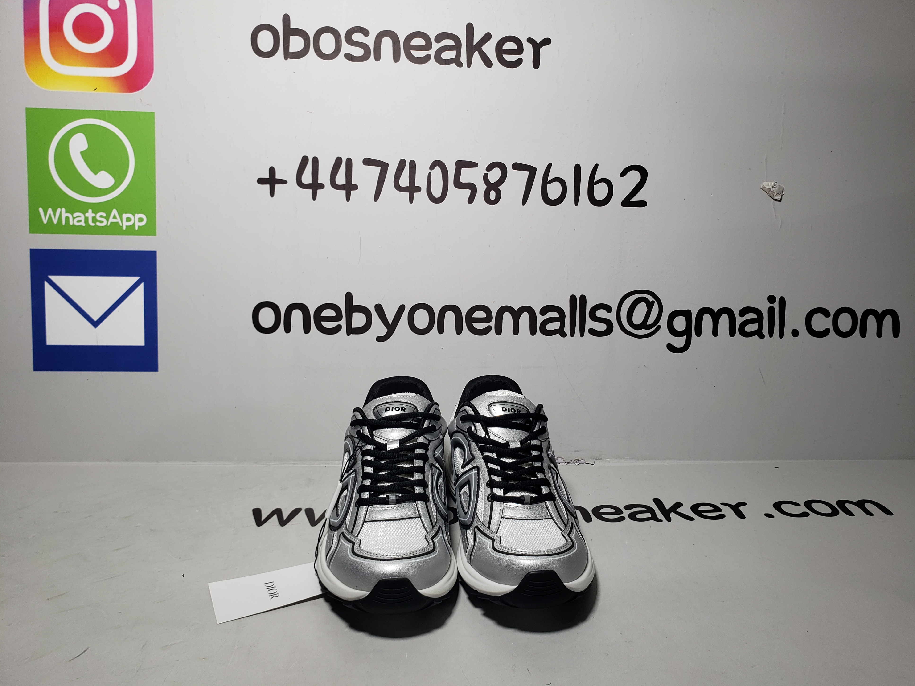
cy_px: 339
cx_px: 472
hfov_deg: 65.3
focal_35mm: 27
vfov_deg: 51.4
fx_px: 714
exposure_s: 1/237
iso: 50
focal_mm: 4.3
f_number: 2.4
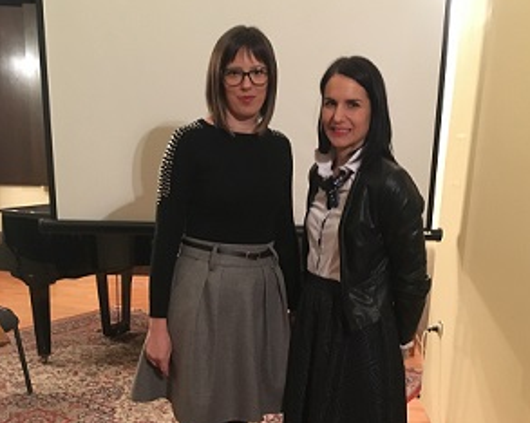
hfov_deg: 44.8
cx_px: 280
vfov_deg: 35.8
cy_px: 309
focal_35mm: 41
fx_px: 643
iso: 500
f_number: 2.2
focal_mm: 4.15
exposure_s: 1/17
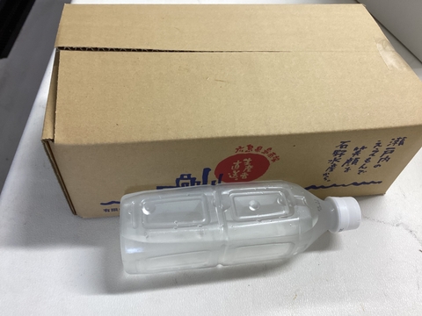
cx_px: 211
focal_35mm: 31
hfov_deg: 58.4
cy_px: 158
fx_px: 378
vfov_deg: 45.4
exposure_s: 1/60
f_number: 2.4
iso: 64
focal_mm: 3.3
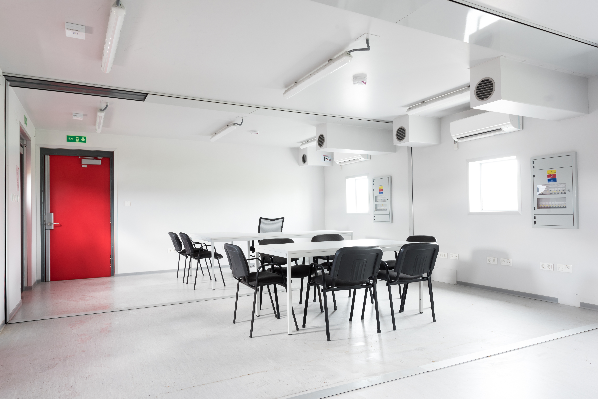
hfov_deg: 73.7
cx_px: 299
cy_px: 200
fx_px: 399
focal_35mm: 24
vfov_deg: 53.2
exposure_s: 1/2.5
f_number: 11
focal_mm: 24
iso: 400
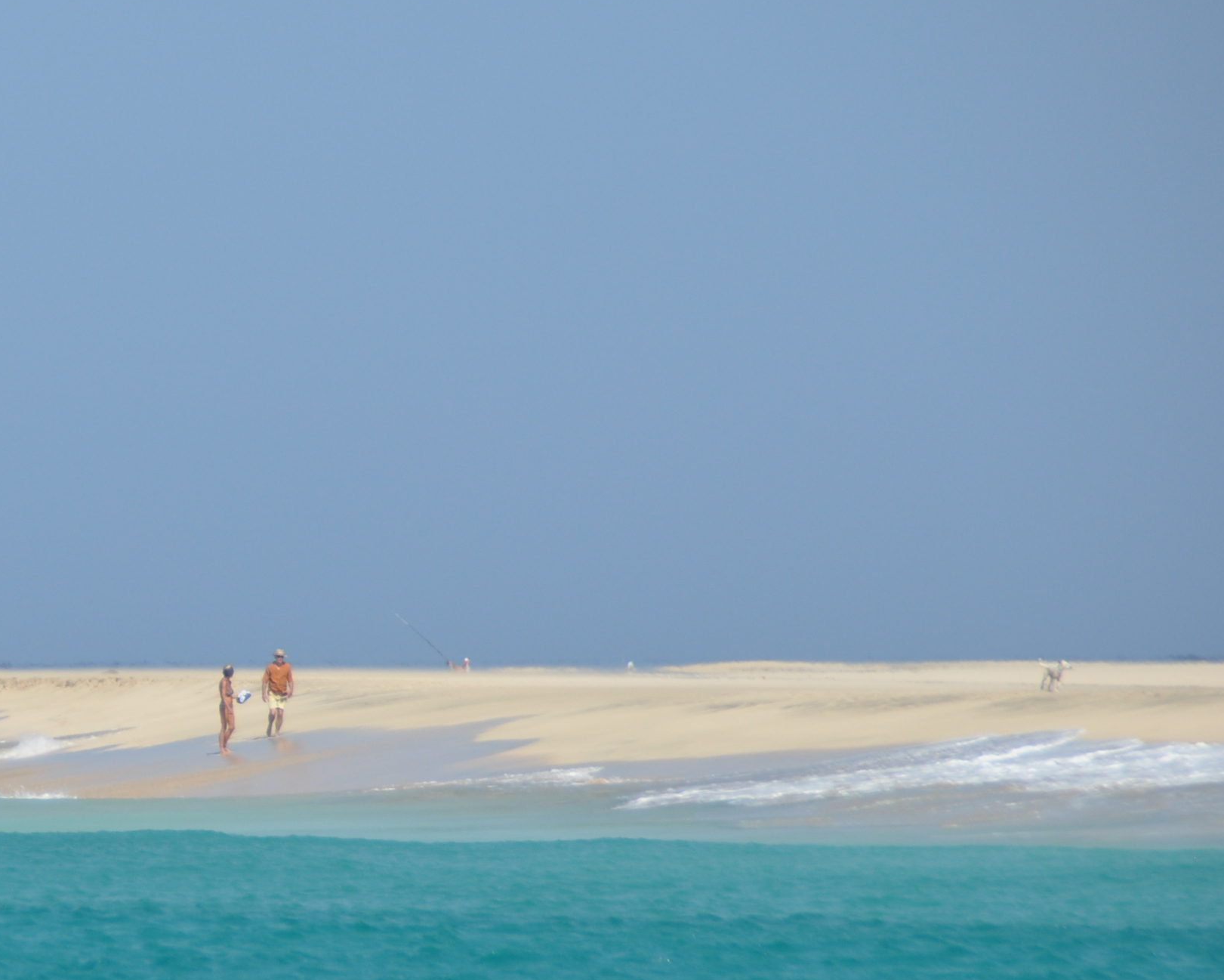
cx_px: 14
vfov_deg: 2.8
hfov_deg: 3.5
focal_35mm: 558
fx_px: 20215
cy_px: 666
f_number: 6.3
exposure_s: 1/1250
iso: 250
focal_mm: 200
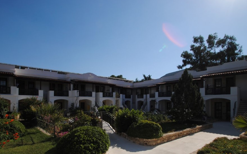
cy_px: 102
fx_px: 135
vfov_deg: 58.4
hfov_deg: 84.8
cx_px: 112
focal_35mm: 20
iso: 100
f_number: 11
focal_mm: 10
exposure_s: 1/200
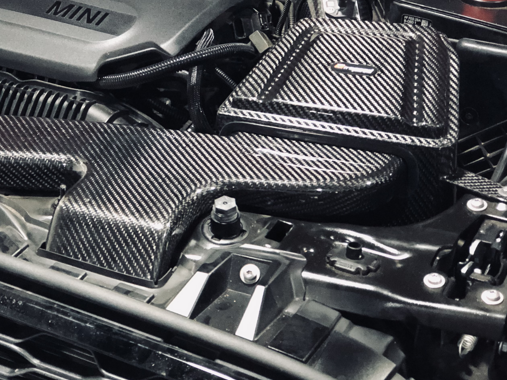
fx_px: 1333
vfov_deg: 16.2
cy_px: 107
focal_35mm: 91
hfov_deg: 21.4
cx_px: 129
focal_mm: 6.6
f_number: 2.8
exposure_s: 1/33
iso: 800
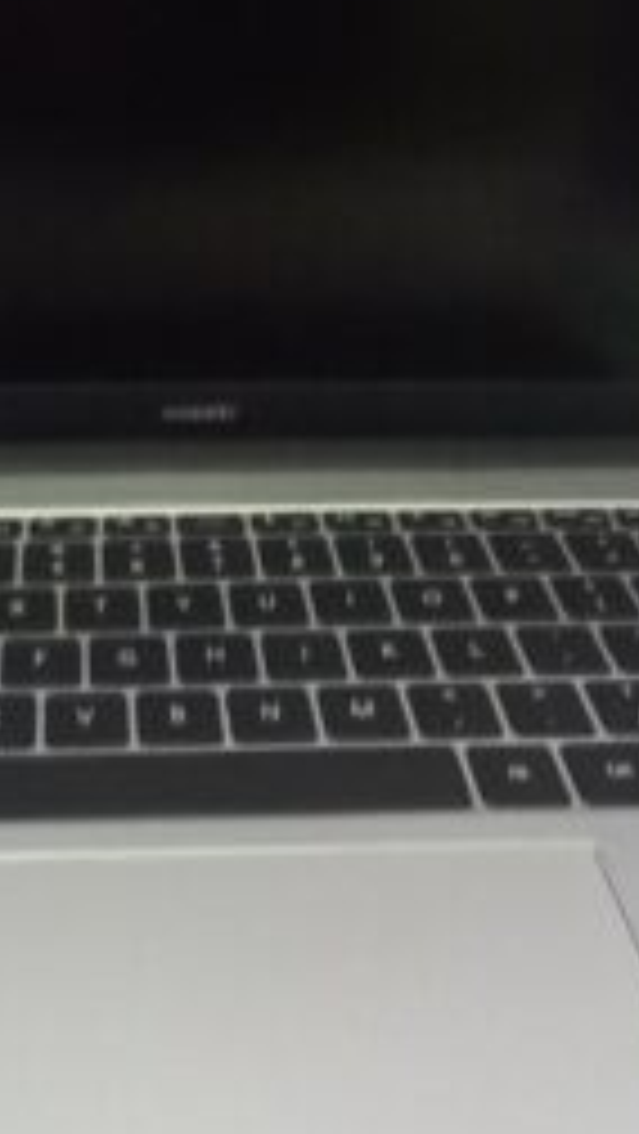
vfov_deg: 45.1
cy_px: 432
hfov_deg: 26.0
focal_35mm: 45
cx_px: 108
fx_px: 1354
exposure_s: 1/16.7
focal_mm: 1.42
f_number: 2.2
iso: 200
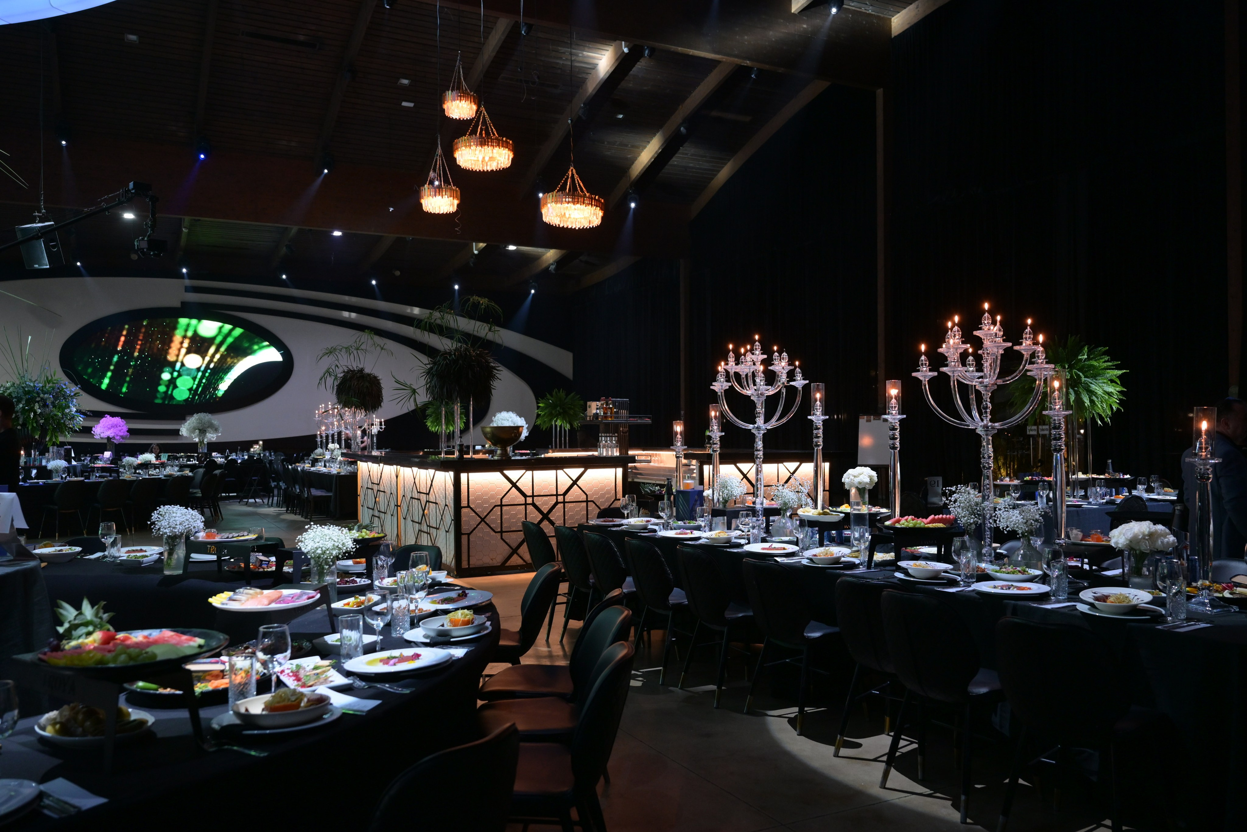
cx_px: 624
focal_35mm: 28
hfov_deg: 65.5
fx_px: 970
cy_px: 416
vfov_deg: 46.4
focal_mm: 28
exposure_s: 1/60
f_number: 4
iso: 1600
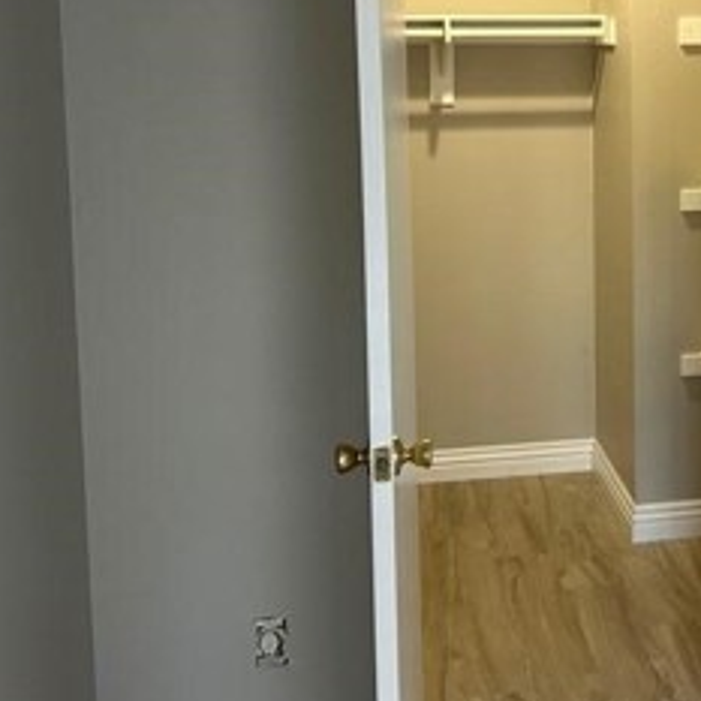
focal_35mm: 63
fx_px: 1443
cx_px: 656
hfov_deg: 26.2
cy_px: 193
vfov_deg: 27.0
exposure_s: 1/60
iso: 80
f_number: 1.5
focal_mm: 5.7
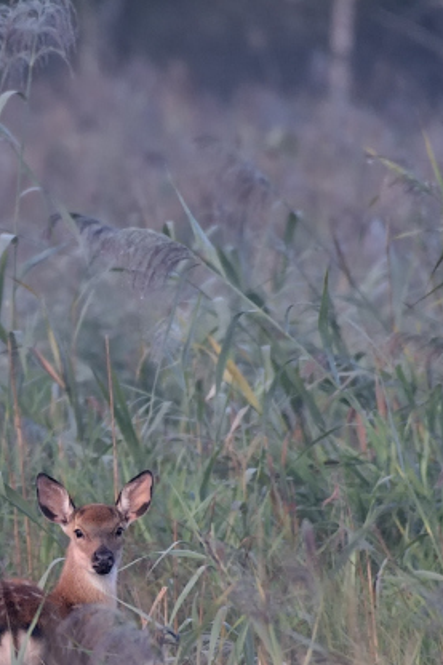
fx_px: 31089
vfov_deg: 1.2
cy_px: 581
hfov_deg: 0.8
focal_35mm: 1683
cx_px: -150
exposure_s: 1/800
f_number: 6.3
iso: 2000
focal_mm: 500
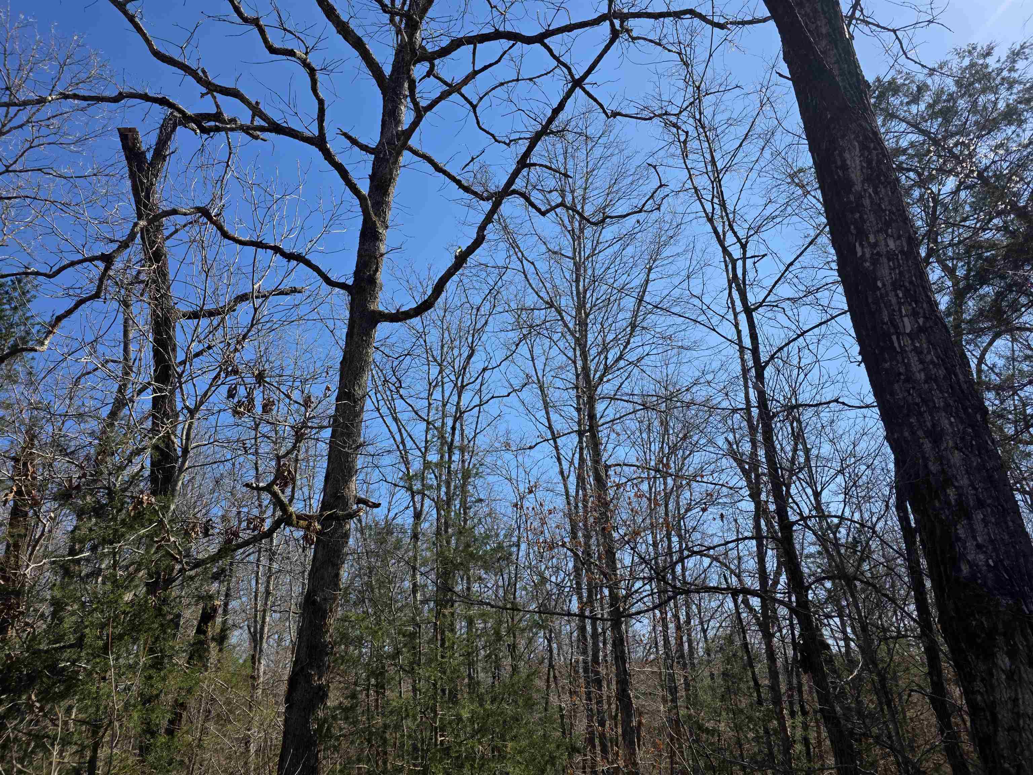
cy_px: 388
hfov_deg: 73.9
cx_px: 516
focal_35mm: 23
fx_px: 686
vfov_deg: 58.9
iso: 80
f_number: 1.7
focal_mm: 6.3
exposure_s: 1/3972
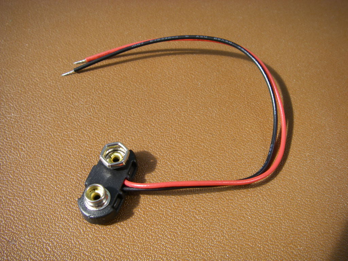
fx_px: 382
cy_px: 130
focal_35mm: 38
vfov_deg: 37.7
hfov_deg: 49.0
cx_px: 174
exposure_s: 1/250
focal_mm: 6.3
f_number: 3.3
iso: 64
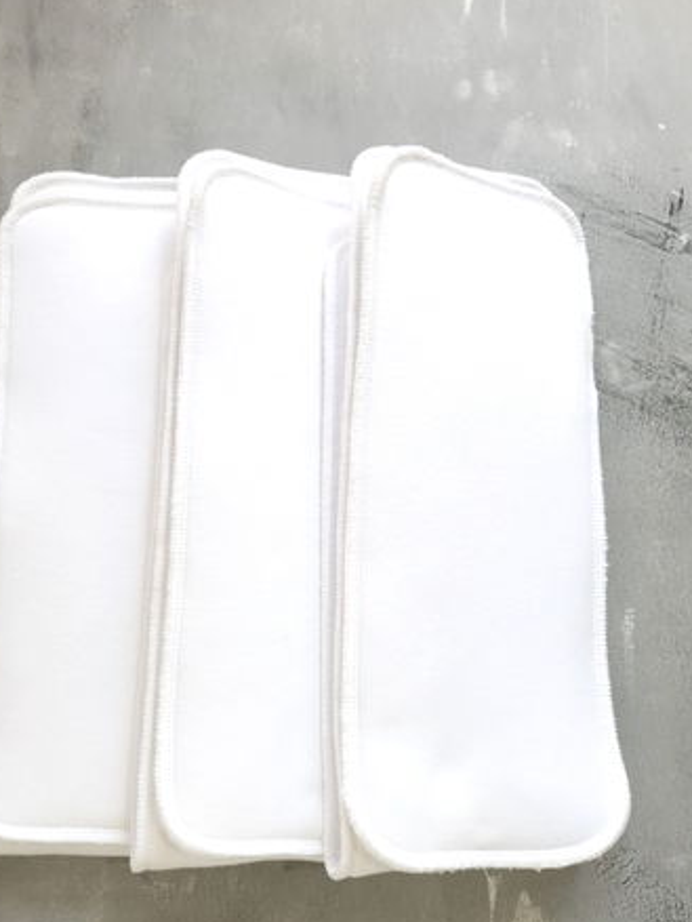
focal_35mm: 28
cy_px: 536
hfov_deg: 49.6
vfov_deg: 63.0
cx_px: 288
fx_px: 746
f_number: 1.8
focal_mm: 5.54
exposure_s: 1/1500
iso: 500
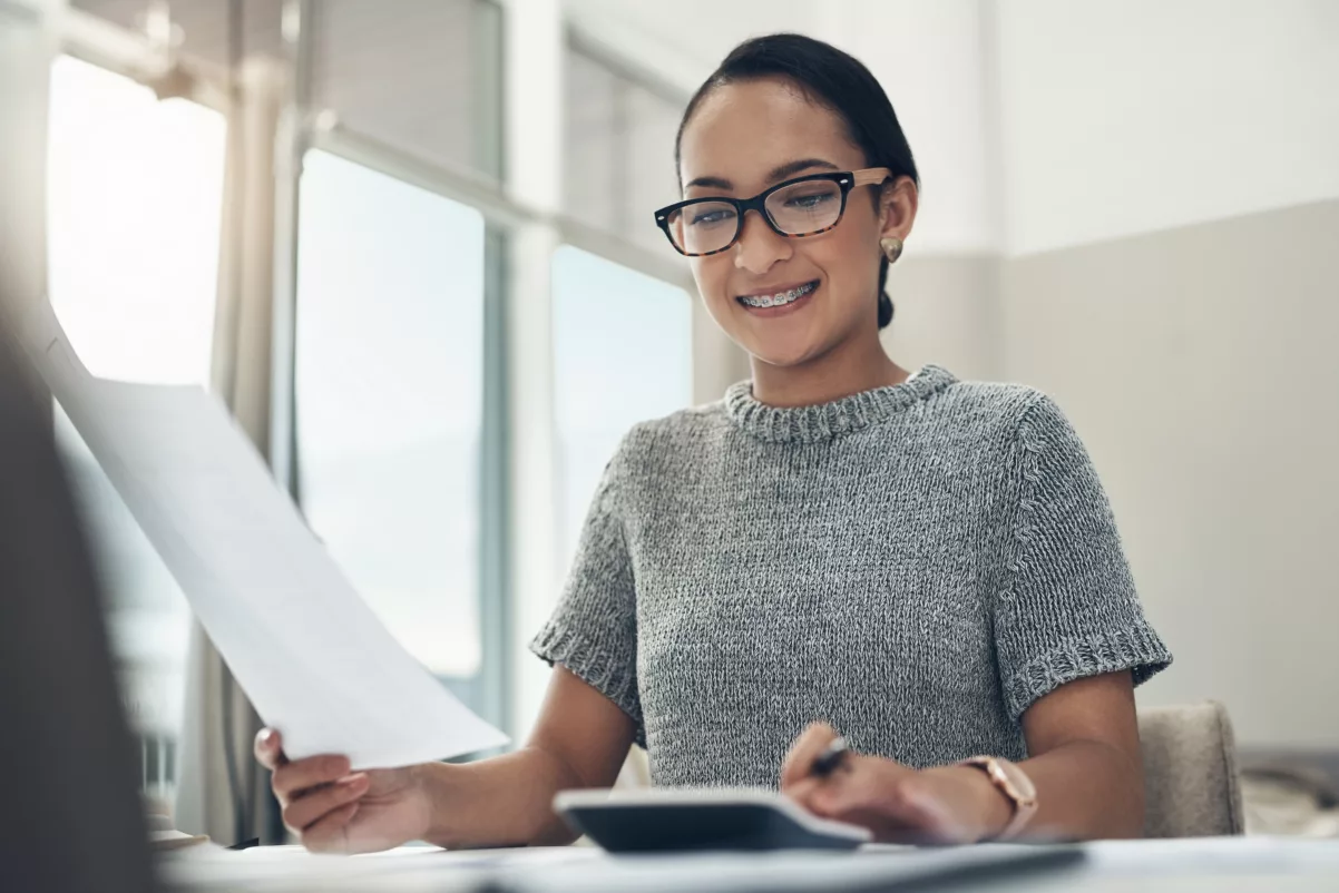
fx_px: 1860
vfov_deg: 27.0
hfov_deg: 39.6
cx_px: 670
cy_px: 446
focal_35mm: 50
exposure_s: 1/500
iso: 320
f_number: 2.2
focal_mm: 50
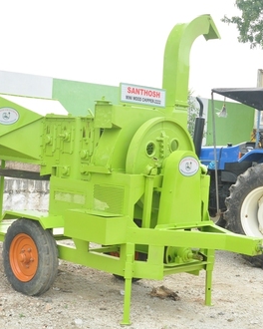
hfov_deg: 23.7
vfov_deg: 29.6
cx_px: 84
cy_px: 164
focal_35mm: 64
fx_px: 623
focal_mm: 30
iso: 320
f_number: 7.1
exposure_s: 1/125
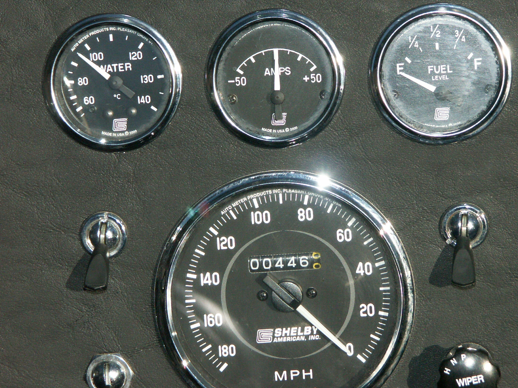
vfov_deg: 6.4
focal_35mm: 234
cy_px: 202
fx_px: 3502
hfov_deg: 8.5
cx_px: 266
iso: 200
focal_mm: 50.48
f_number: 5
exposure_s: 1/3200
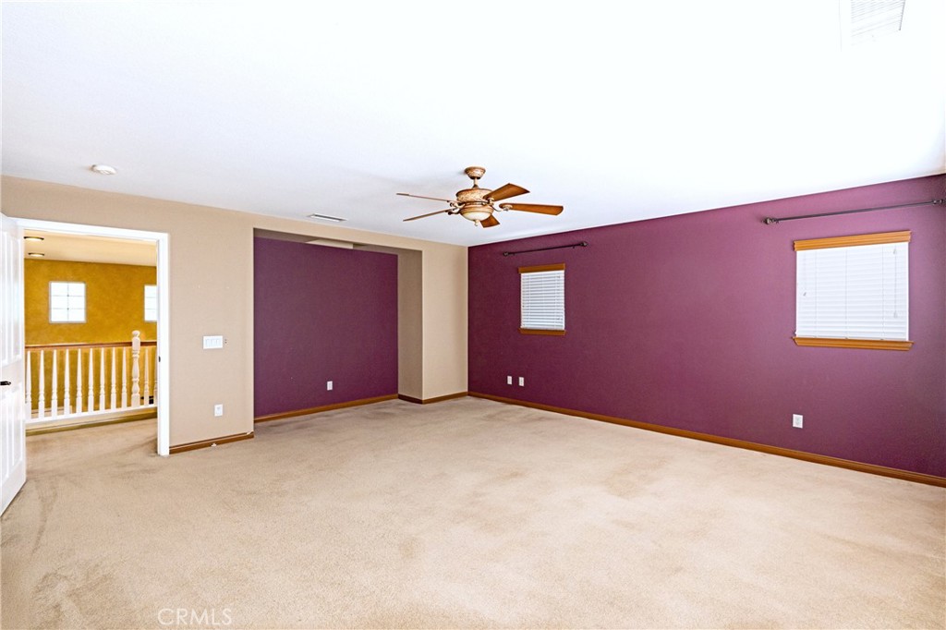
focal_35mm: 16
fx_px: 420
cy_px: 315
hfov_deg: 96.8
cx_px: 473
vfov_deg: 73.7
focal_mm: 16
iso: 320
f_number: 5
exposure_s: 1/100
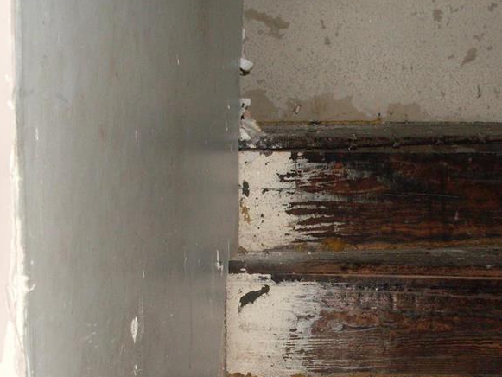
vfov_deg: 21.8
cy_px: 265
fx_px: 972
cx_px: 321
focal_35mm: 67
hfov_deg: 28.8
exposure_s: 1/45
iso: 100
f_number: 2.8
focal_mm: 6.3
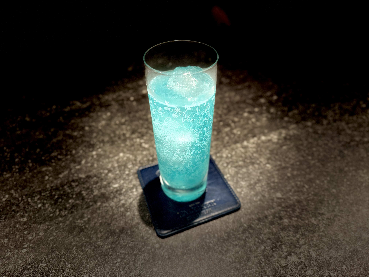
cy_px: 138
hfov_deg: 71.6
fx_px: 256
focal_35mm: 24
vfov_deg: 56.8
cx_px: 184
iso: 500
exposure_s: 1/60
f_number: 1.78
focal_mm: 6.76
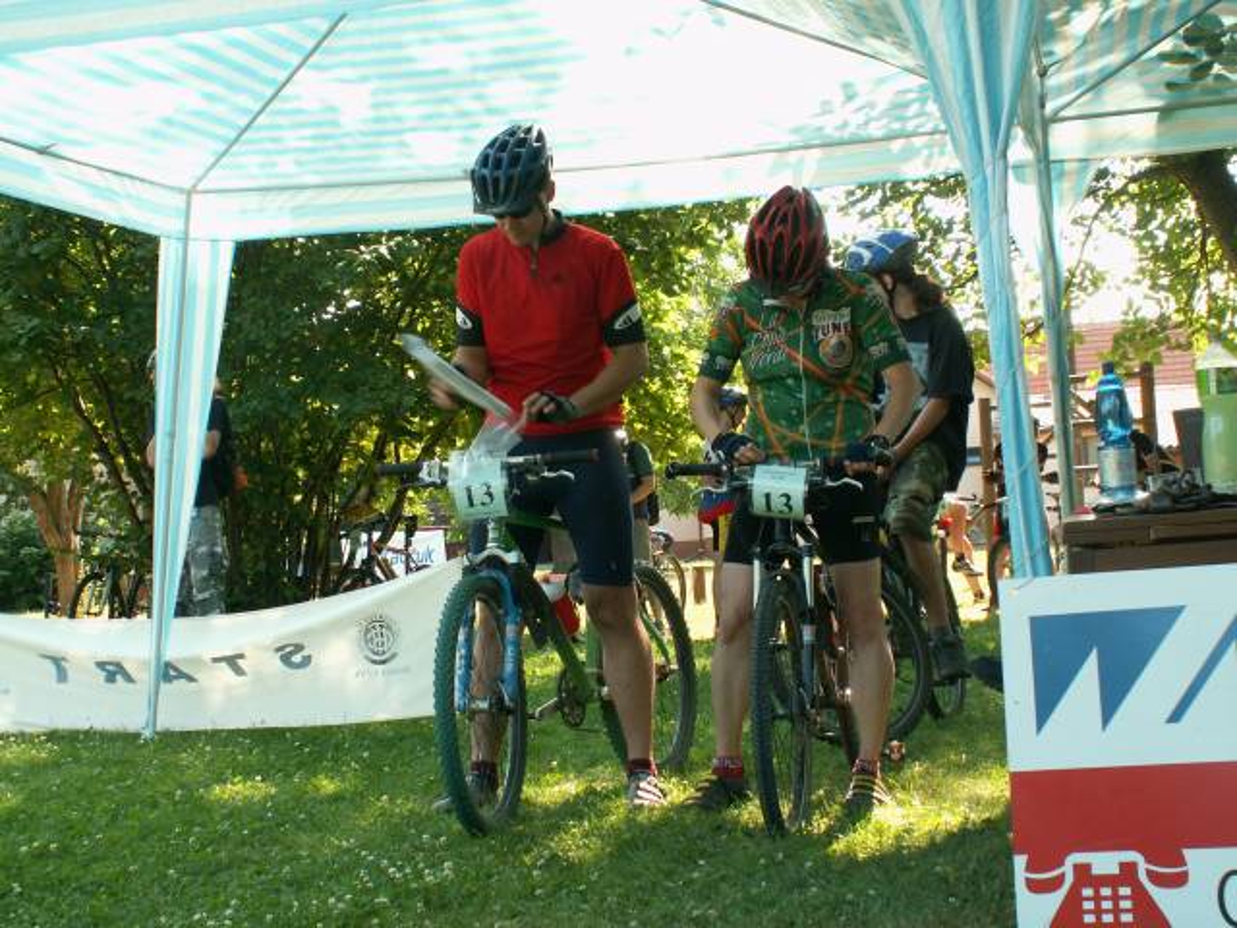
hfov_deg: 34.3
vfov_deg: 26.1
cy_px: 464
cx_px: 618
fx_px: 2001
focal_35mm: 56
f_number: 3.5
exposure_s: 1/40
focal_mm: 9.41
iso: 50
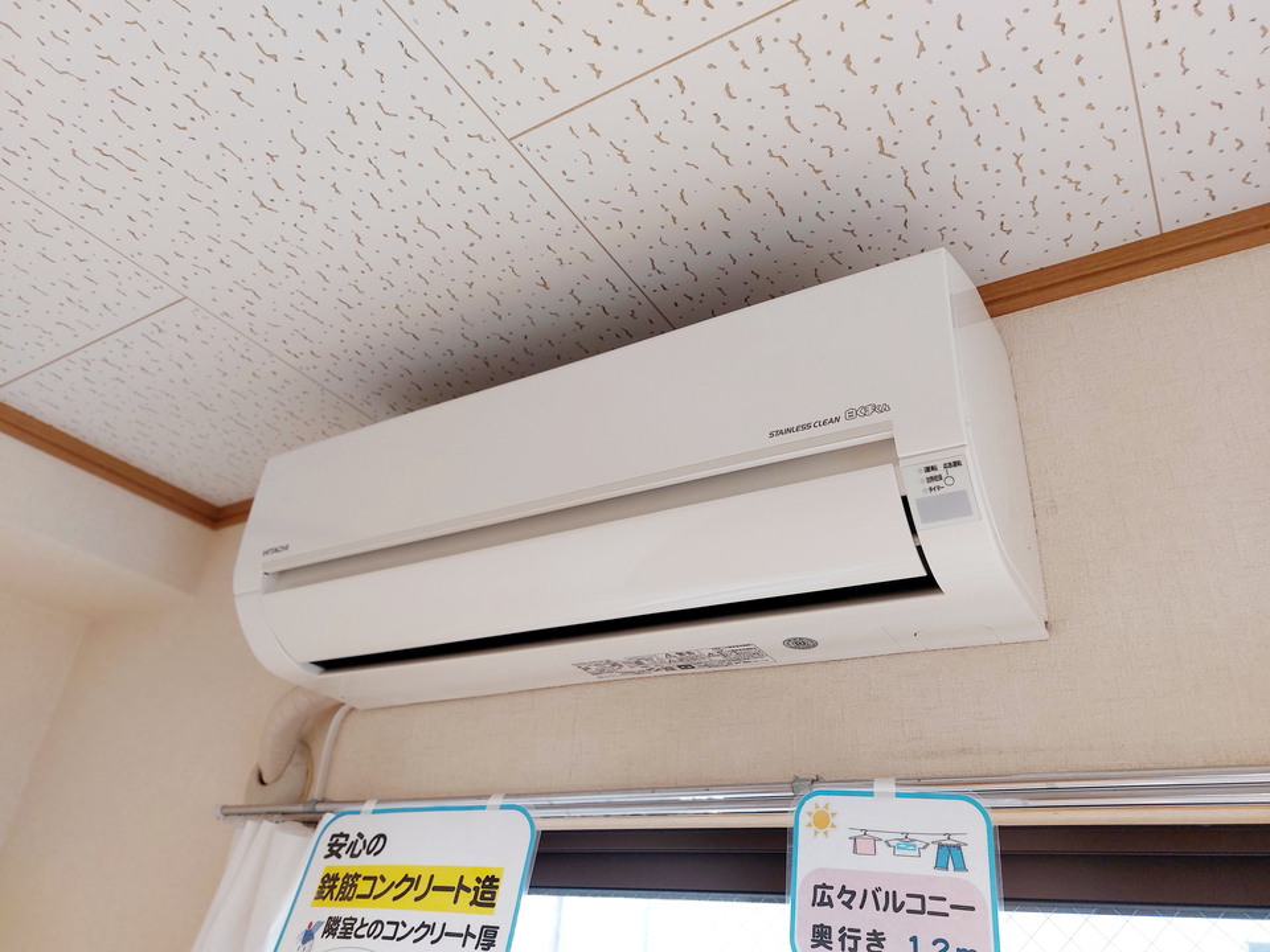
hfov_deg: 71.6
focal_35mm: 24
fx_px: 881
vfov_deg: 56.8
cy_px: 476
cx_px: 635
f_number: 1.8
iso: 64
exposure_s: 1/24
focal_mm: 5.23
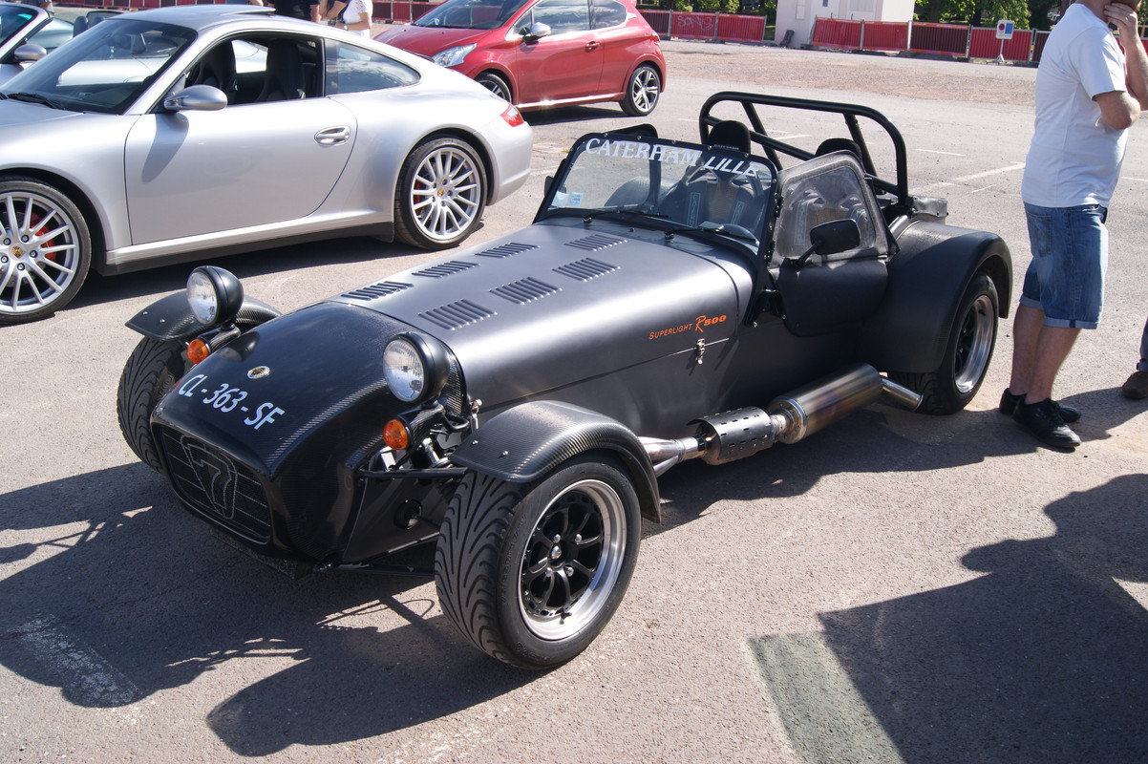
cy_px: 382
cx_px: 574
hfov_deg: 57.2
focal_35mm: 33
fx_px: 1052
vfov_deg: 39.9
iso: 100
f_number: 10
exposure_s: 1/100
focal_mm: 22
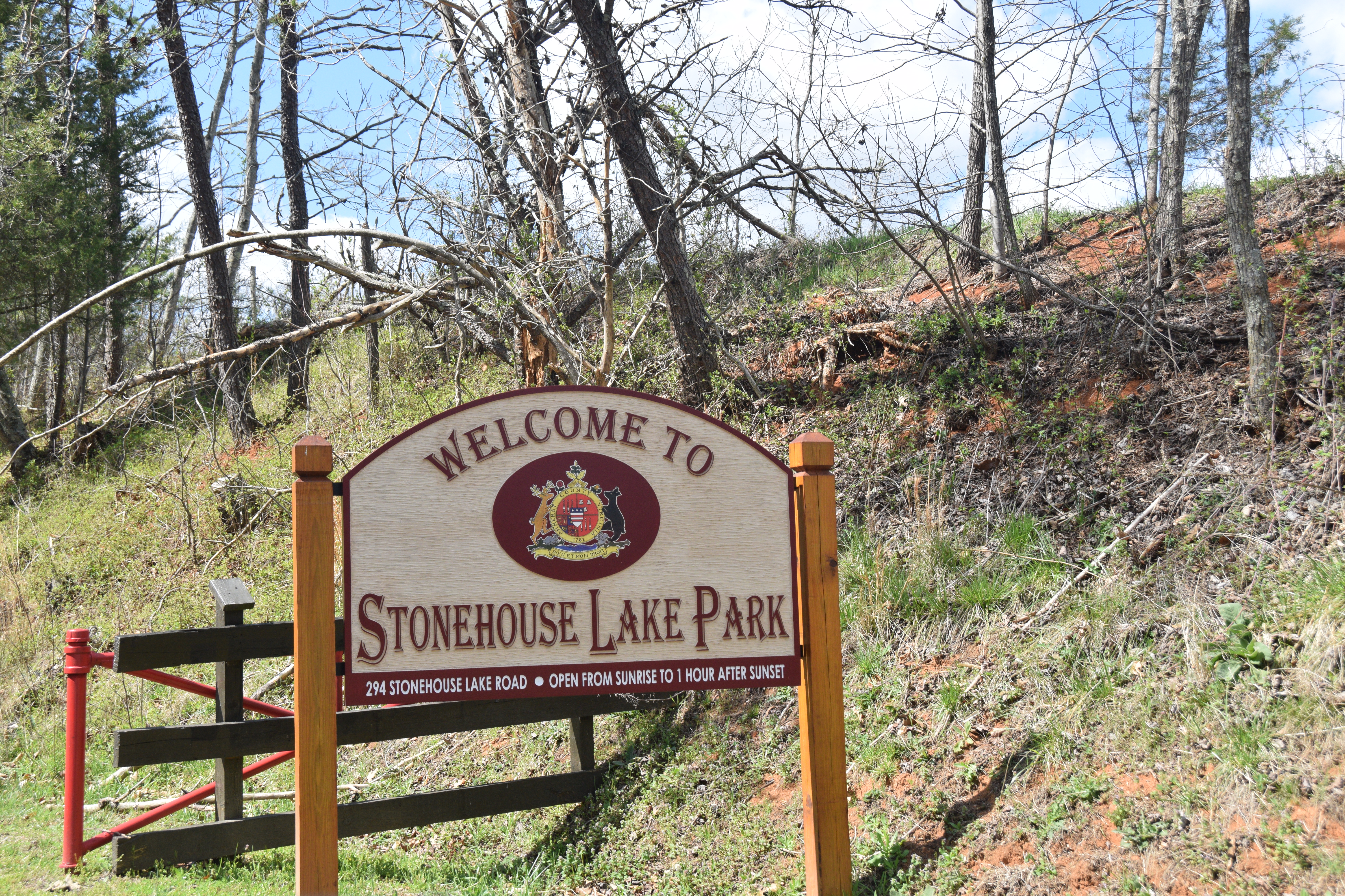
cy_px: 448
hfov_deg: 41.1
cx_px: 672
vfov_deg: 28.1
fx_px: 1793
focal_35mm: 48
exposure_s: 1/640
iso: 400
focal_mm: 32
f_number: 7.1
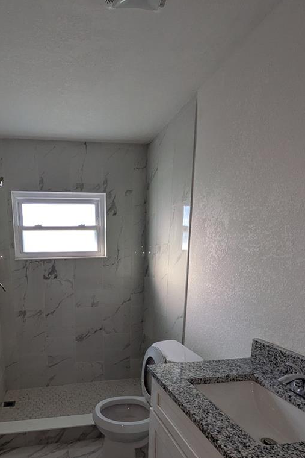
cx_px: 88
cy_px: 318
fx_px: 292
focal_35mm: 23
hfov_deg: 53.3
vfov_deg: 73.0
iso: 181
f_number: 2.2
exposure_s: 1/120
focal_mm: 1.83
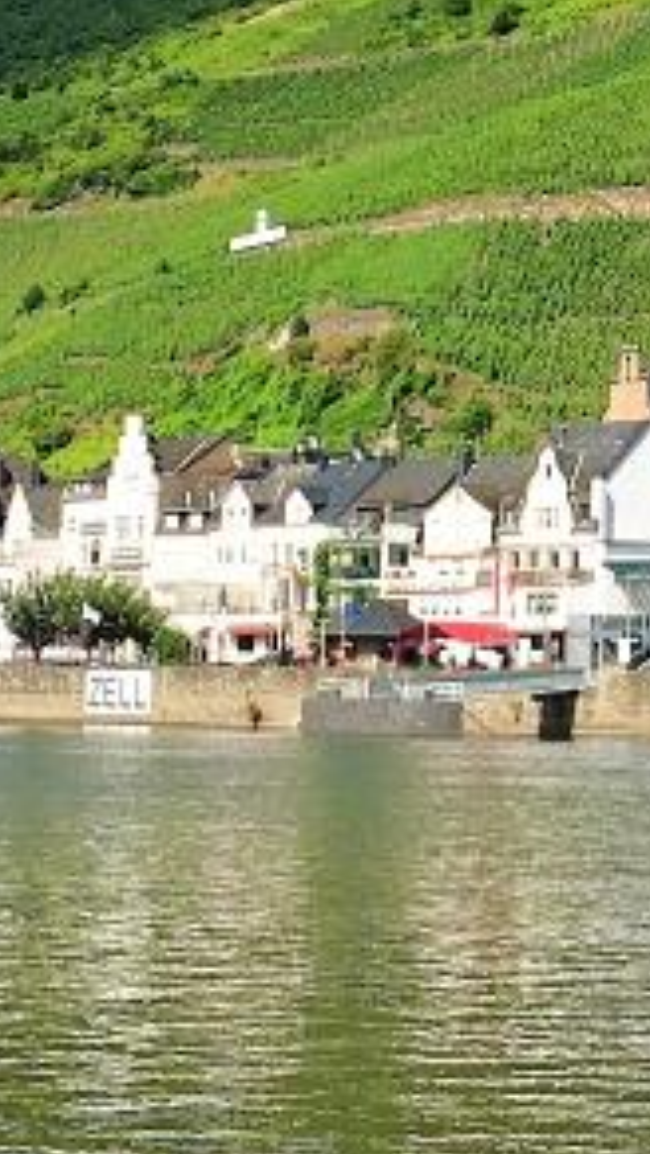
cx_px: 678
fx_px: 3396
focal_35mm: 111
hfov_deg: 10.8
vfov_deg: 19.2
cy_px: 373
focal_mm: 4.15
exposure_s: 1/1789
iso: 25
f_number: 2.2
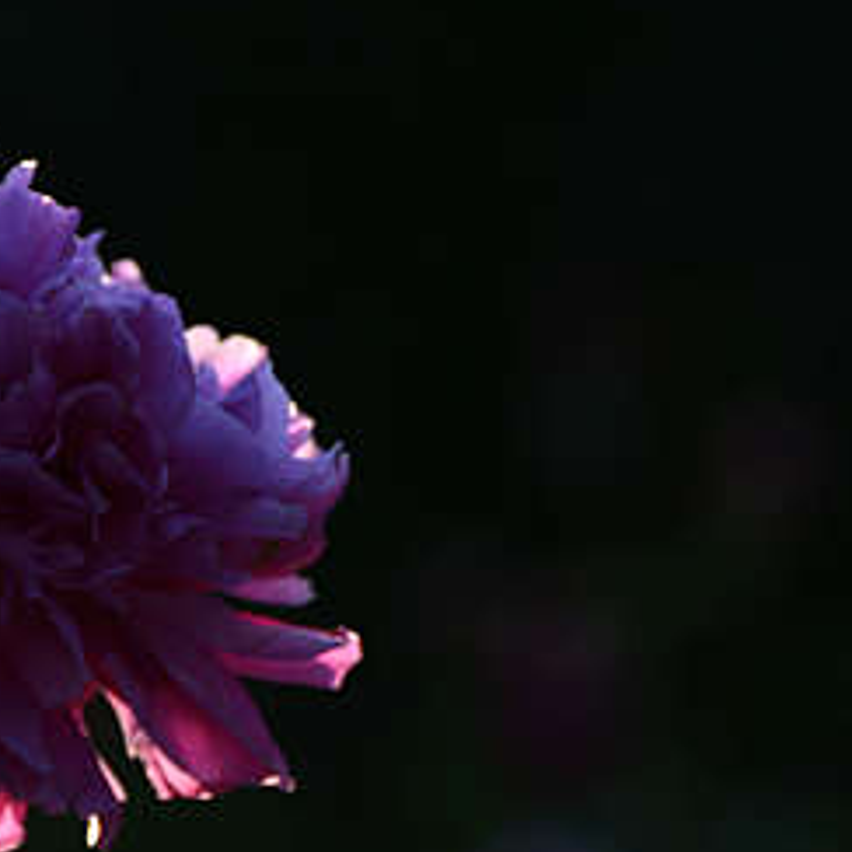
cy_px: 751
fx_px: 14397
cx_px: 398
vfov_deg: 3.4
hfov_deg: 3.4
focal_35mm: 517
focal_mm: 165
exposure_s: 1/160
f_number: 6.3
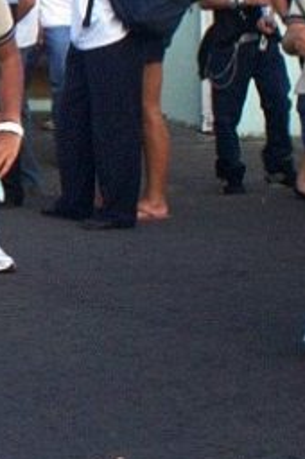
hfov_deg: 7.6
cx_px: -423
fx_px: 2128
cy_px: 46
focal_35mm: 167
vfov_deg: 12.2
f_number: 4.5
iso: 100
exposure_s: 1/63
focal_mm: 6
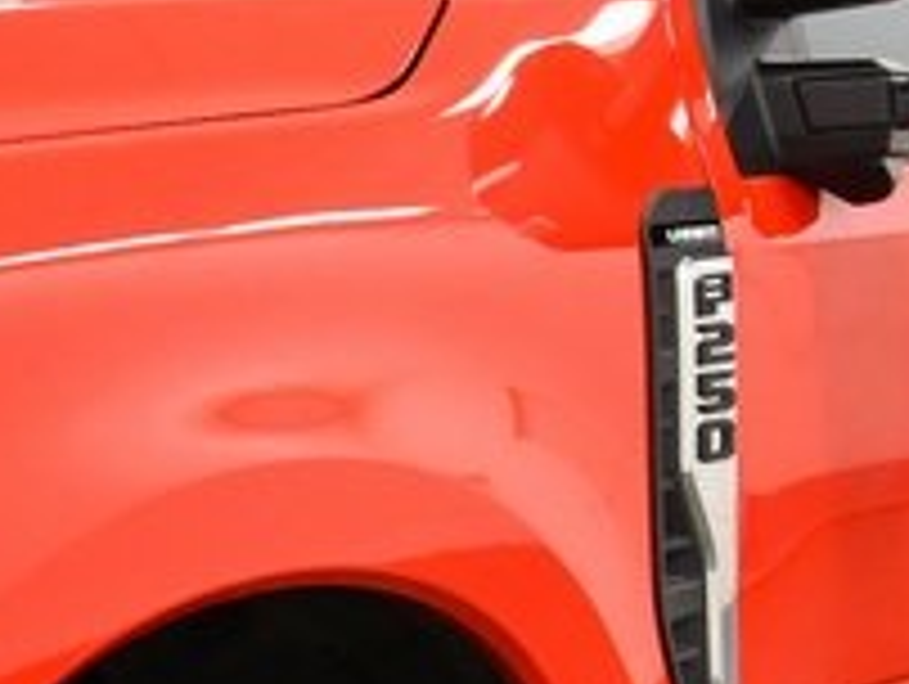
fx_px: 3838
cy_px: 700
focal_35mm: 146
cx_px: 58
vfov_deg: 10.1
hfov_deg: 13.4
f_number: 5.6
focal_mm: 20
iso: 1250
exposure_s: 1/125
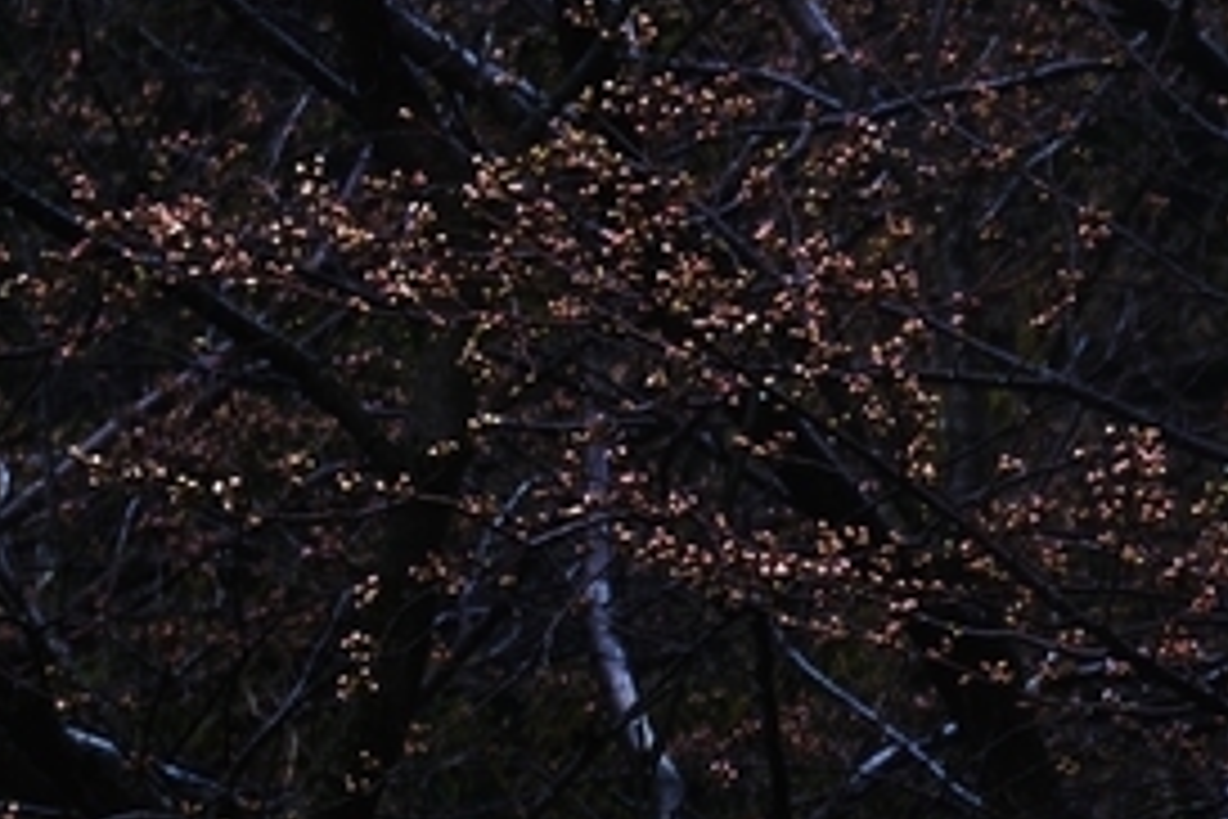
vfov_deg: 2.1
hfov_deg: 3.1
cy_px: 1598
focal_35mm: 667
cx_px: 792
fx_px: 22750
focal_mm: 101.2
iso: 800
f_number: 5.4
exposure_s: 1/80
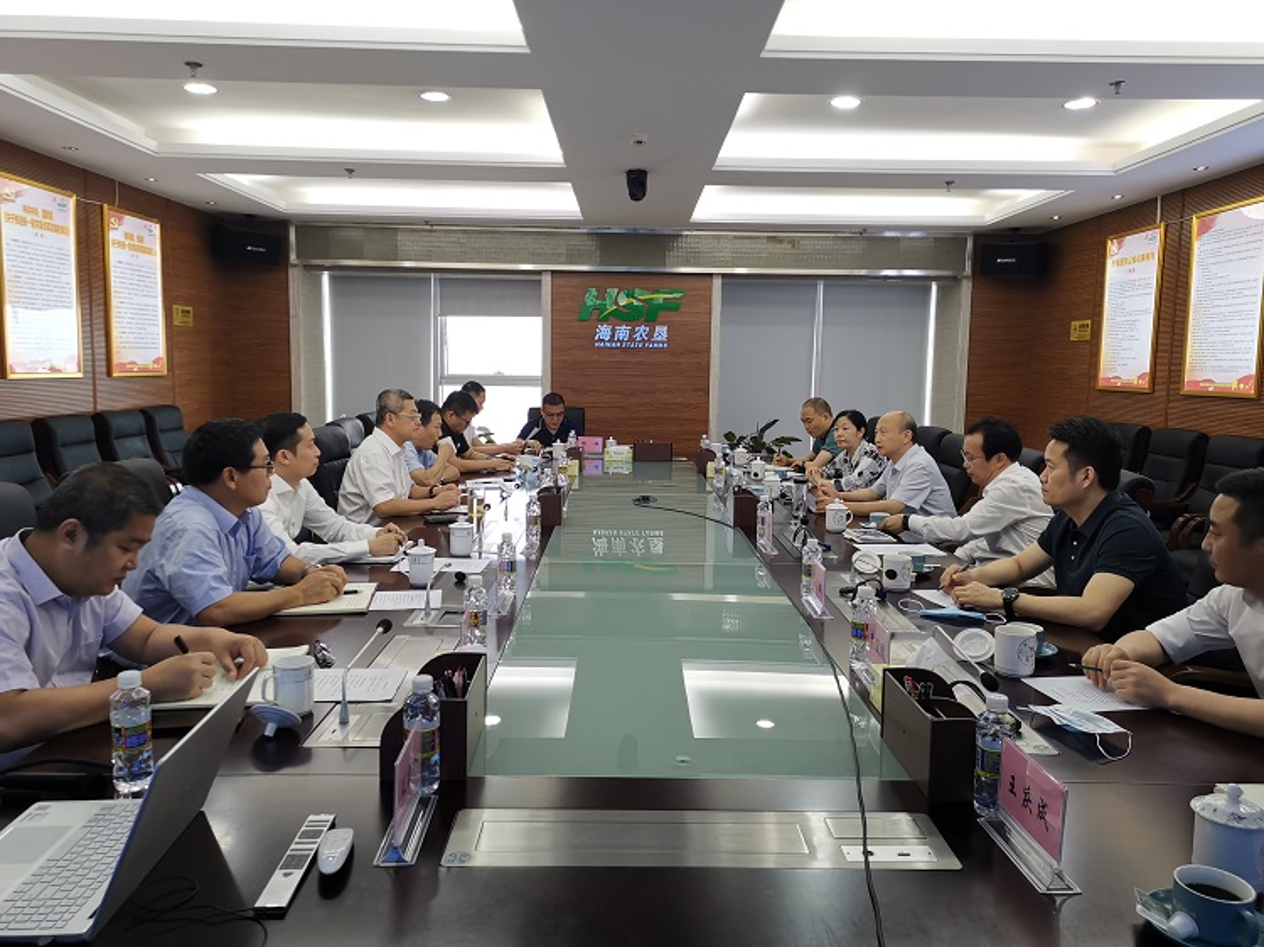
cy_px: 474
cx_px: 632
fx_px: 986
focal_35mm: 27
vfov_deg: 51.3
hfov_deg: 65.3
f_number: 1.8
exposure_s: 1/100
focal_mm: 5.58
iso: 125
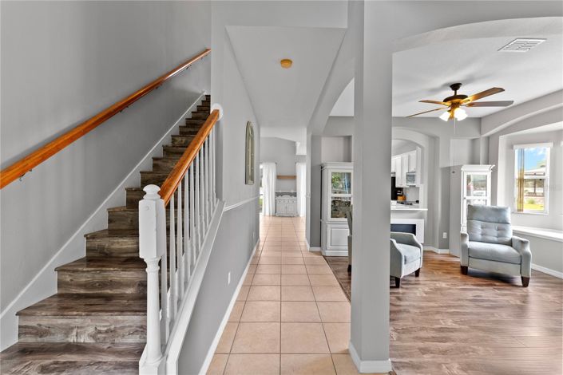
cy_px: 188
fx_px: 219
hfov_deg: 104.3
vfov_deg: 81.2
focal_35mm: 14
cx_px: 282
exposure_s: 1/2.5
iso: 250
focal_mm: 14
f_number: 7.1
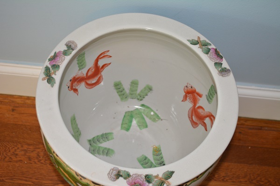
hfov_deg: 36.9
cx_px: 140
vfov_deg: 25.1
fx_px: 420
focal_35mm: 54
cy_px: 93
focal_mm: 36
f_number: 5
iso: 1250
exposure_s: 1/60
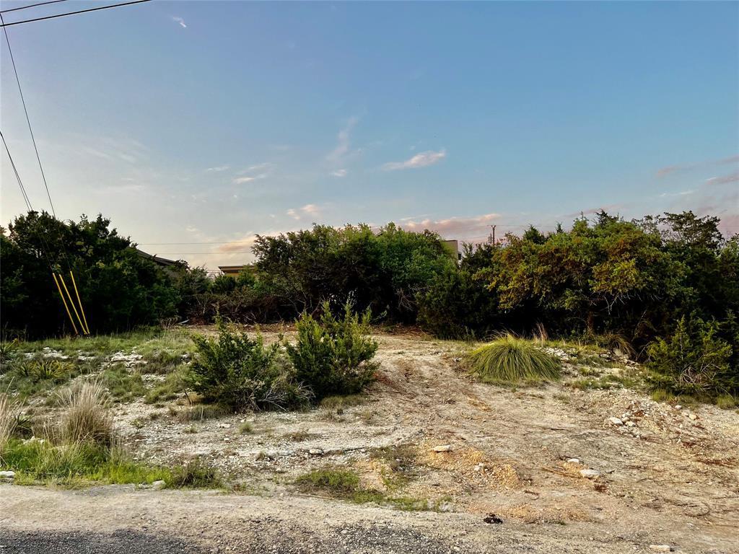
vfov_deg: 53.1
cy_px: 277
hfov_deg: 67.3
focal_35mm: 26
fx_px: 555
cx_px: 370
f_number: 1.6
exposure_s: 1/122
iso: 32
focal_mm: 5.1
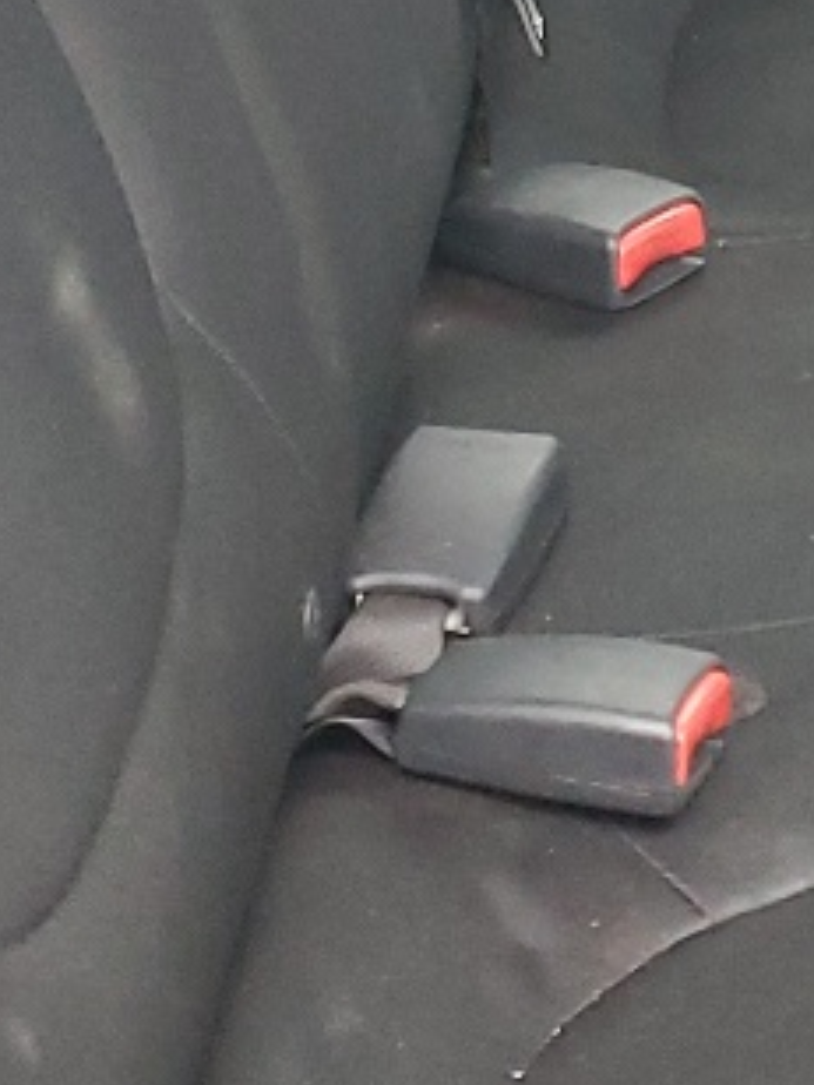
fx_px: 4233
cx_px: 1589
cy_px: -328
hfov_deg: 10.2
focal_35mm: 135
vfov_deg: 14.0
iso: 224
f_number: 1.5
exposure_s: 1/50
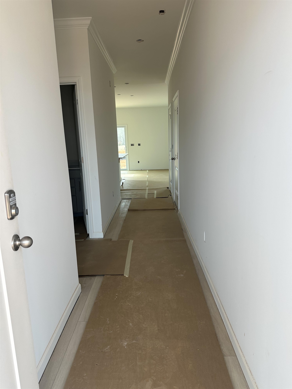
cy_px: 194
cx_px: 146
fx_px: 270
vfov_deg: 71.6
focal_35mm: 24
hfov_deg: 56.8
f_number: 1.78
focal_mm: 6.86
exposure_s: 1/250
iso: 80
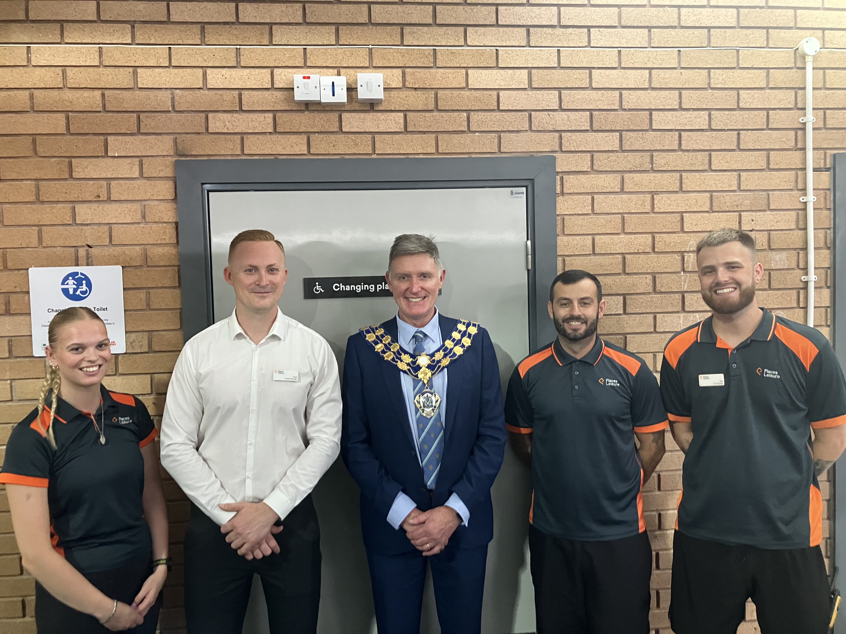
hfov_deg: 63.4
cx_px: 423
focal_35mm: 28
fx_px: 684
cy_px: 317
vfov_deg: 49.7
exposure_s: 1/50
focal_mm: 3.99
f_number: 1.8
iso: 320
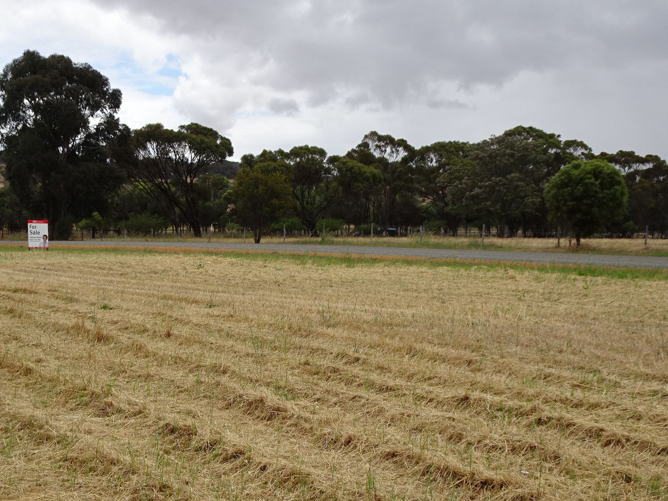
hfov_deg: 42.9
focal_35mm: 44
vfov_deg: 32.7
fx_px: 849
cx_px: 292
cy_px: 322
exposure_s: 1/800
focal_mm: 5.61
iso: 80
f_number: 4
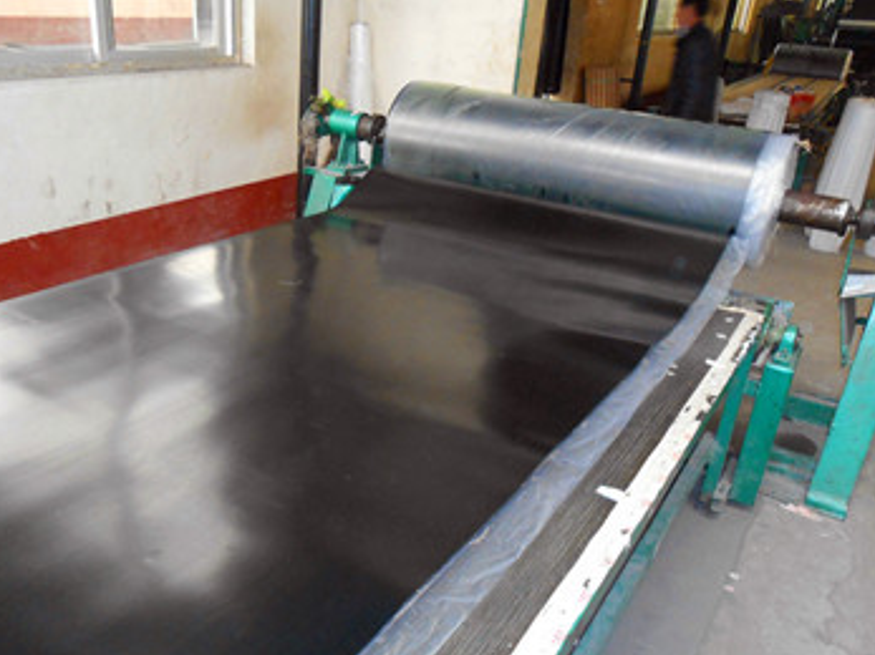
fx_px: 758
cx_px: 391
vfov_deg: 46.7
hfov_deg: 59.8
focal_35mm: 30
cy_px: 355
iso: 400
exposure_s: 1/25
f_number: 3.5
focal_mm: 4.6
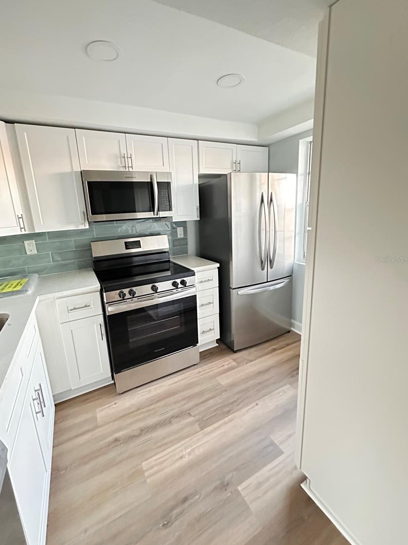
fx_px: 236
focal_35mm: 15
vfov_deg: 98.1
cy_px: 259
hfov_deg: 81.7
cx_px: 192
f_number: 2.2
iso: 2000
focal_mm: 2.22
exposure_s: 1/30
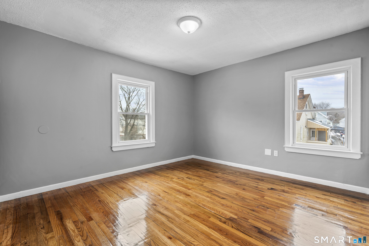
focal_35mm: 16
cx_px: 184
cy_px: 123
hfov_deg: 96.7
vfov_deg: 73.7
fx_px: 164
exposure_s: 1/2
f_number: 9
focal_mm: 16
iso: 200
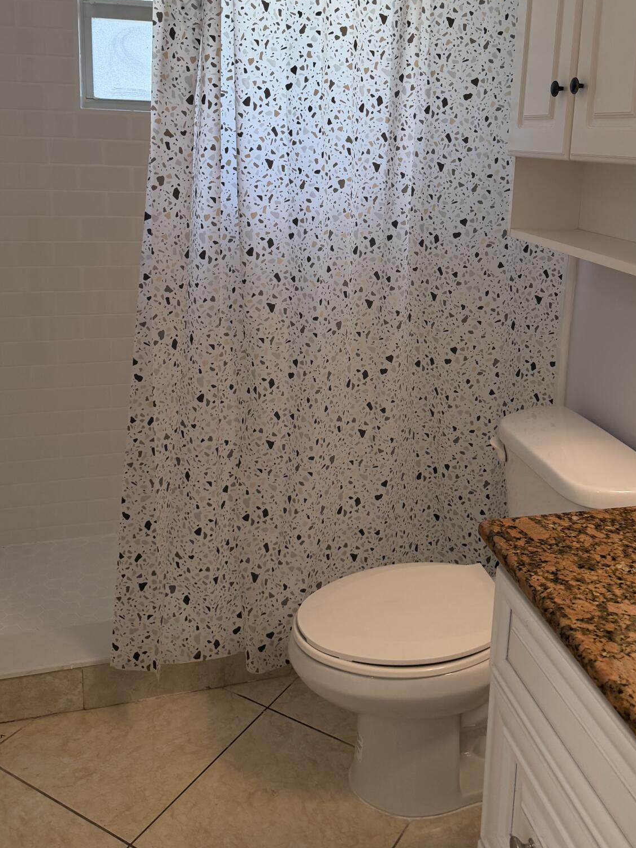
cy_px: 287
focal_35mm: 32
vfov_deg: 55.7
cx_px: 387
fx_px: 784
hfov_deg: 43.9
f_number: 1.78
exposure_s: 1/200
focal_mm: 6.76
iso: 200
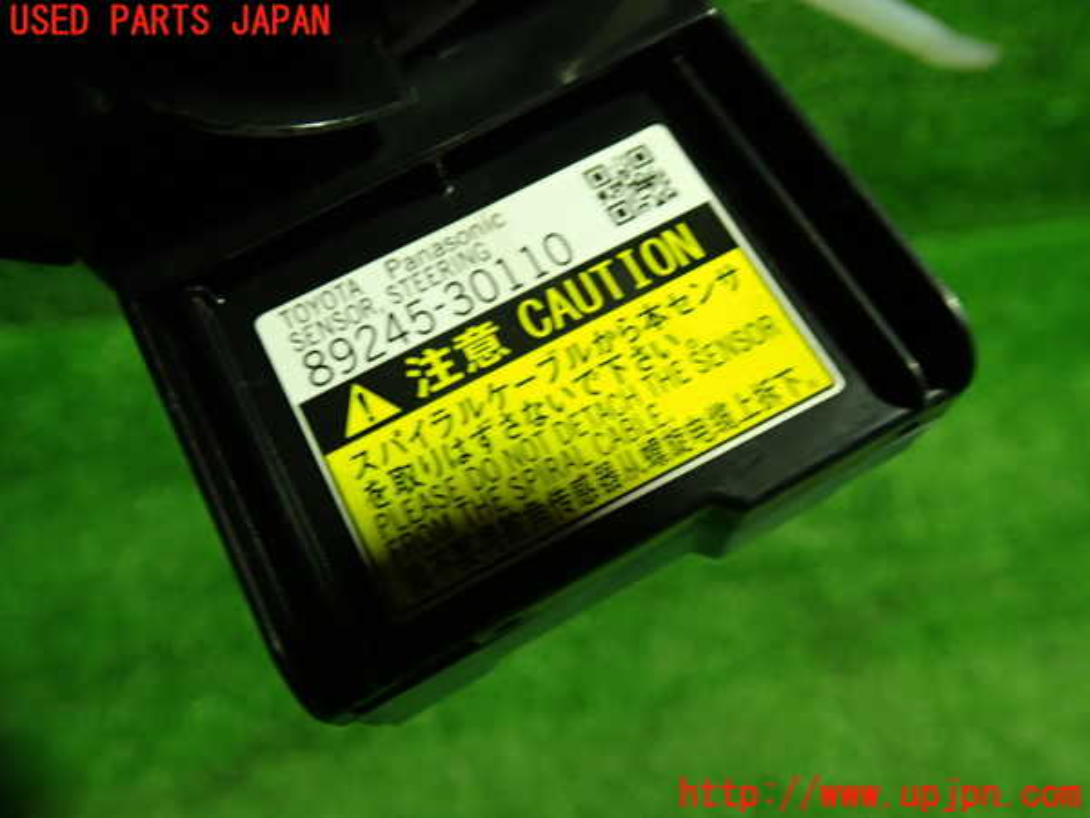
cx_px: 545
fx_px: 945
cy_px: 409
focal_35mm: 30
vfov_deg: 46.8
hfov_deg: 60.0
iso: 200
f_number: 2.3
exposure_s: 1/30
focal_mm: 5.4
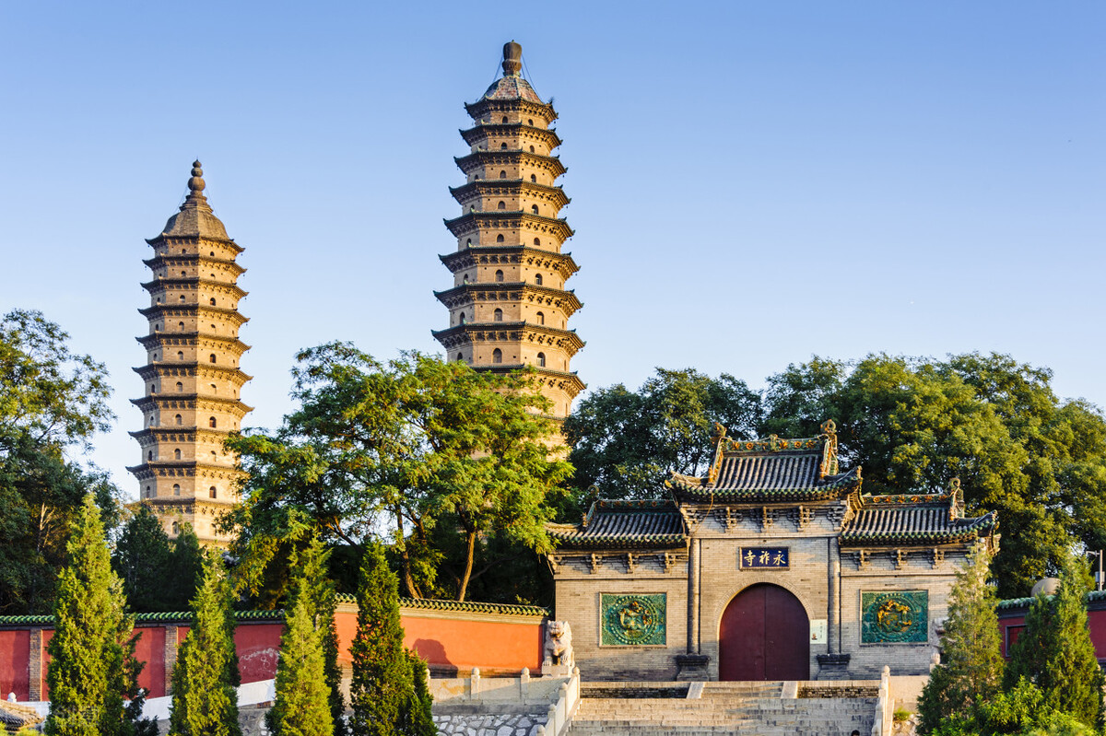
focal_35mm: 72
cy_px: 368
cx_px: 553
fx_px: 2211
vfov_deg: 18.9
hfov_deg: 28.1
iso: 500
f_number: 8
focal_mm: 72
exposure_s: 1/100
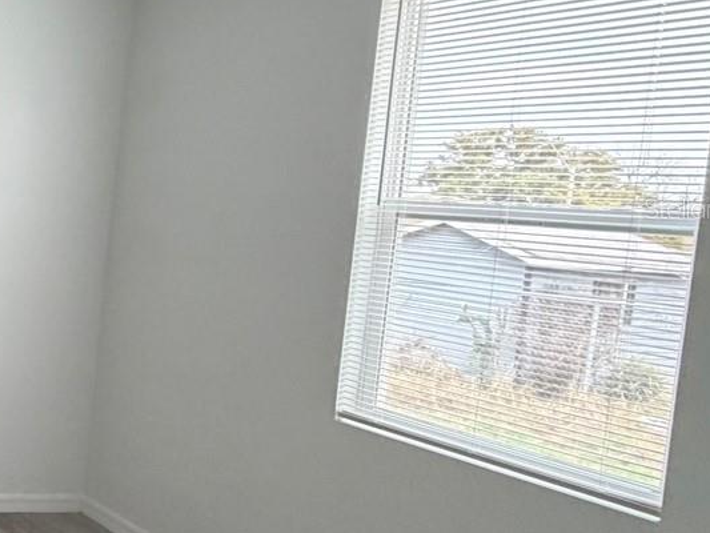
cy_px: 208
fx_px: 862
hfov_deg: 30.5
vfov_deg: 34.2
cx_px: -296
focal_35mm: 42
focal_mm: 2.22
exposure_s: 1/120
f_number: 2.2
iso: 320
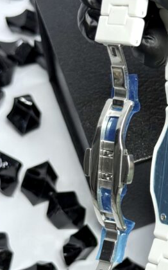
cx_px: 173
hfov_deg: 13.3
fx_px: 712
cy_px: 174
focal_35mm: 97
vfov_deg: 21.4
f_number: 1.78
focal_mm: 6.76
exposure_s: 1/121
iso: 80
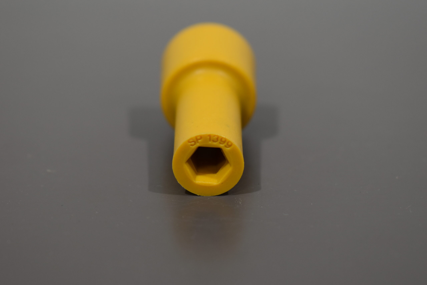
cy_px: 142
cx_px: 214
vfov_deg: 16.6
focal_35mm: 82
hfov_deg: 24.6
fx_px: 979
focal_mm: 55
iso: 450
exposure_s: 1/60
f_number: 5.6
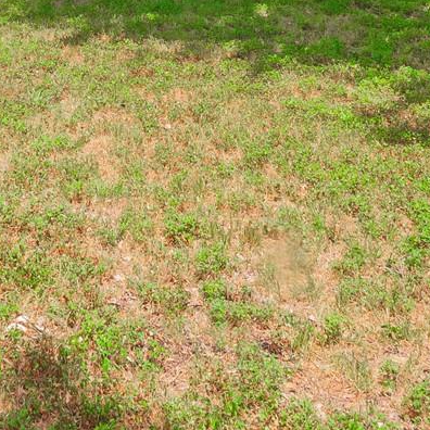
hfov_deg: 26.0
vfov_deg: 22.9
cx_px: 42
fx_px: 899
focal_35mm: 64
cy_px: -177
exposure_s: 1/100
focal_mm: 7
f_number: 8
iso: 200
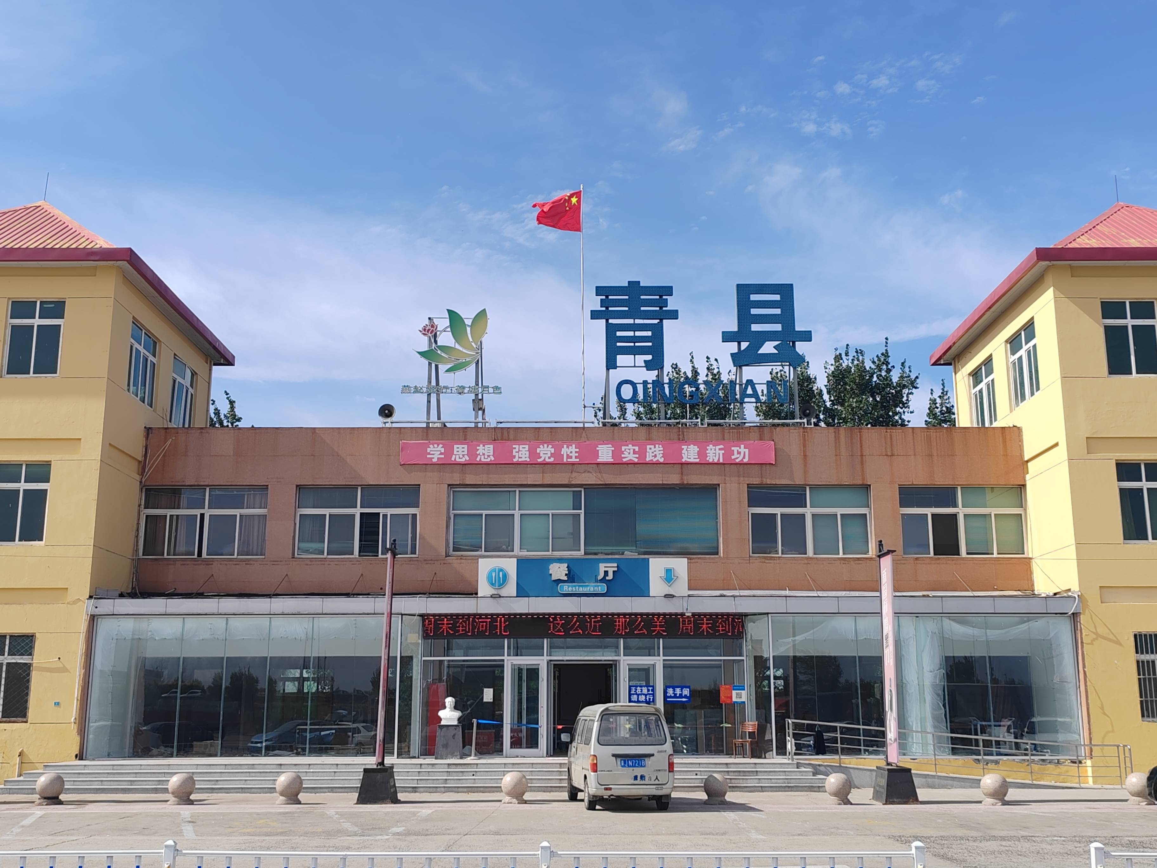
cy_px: 434
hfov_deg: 47.9
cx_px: 578
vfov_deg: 36.8
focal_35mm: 39
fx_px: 1304
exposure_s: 1/760
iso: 50
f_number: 1.8
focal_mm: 6.14
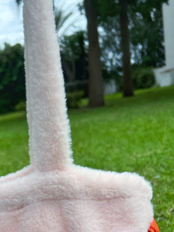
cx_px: -21
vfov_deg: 27.6
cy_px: 266
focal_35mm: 63
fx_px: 422
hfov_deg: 21.9
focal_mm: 5.7
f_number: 1.5
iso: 50
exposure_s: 1/1468
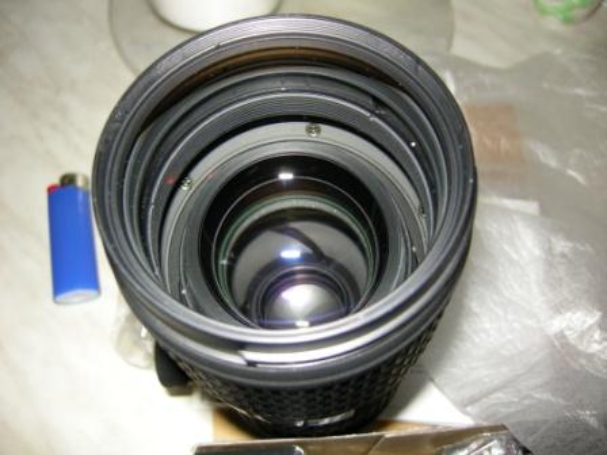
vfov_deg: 39.7
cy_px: 228
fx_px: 631
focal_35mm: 36
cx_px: 304
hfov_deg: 51.4
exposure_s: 1/60
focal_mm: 7.5
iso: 64
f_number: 2.7
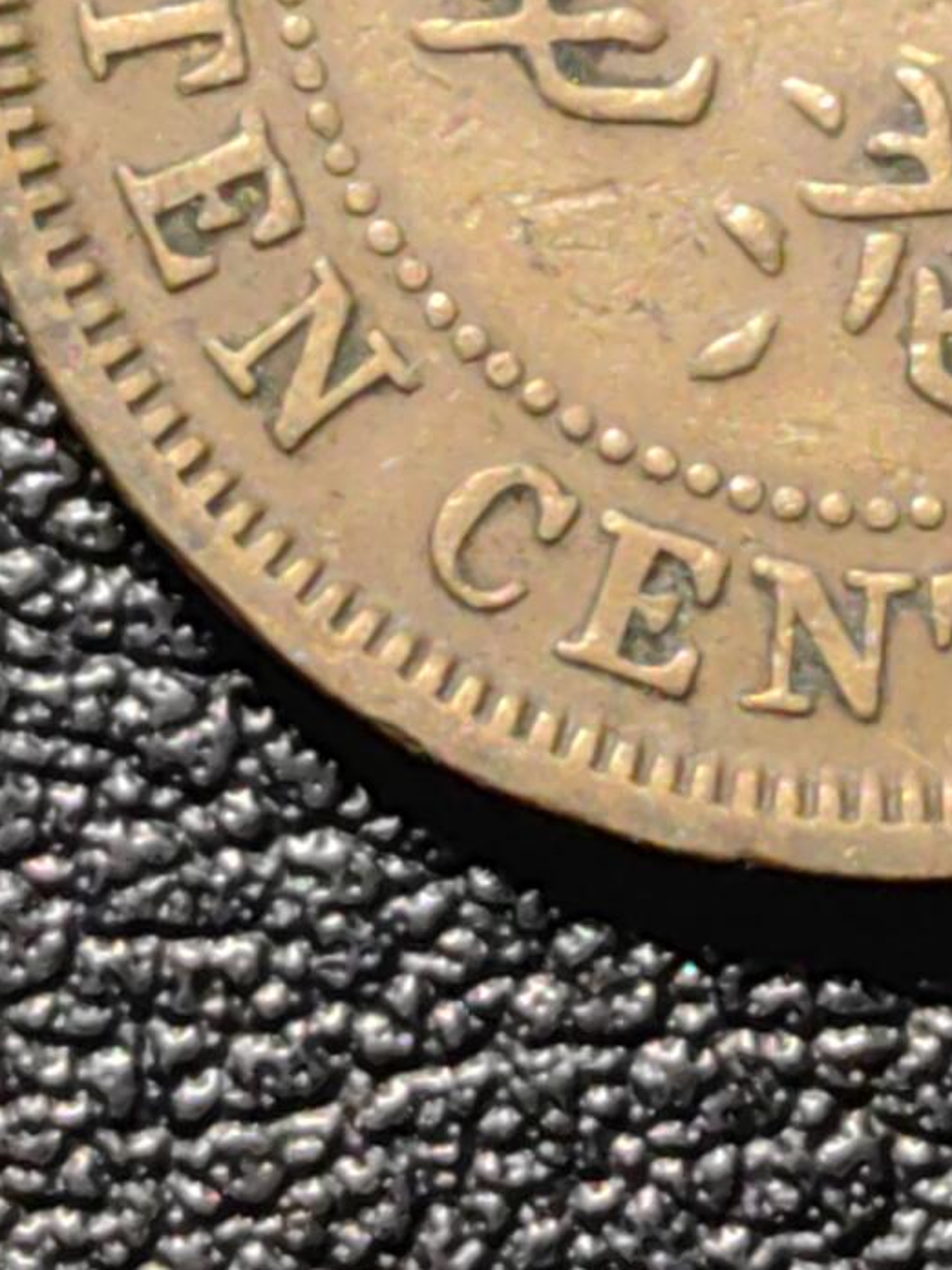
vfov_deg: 8.6
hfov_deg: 6.5
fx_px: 8363
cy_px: -58
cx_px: 877
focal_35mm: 228
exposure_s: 1/81.9
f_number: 2
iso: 160
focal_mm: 5.75
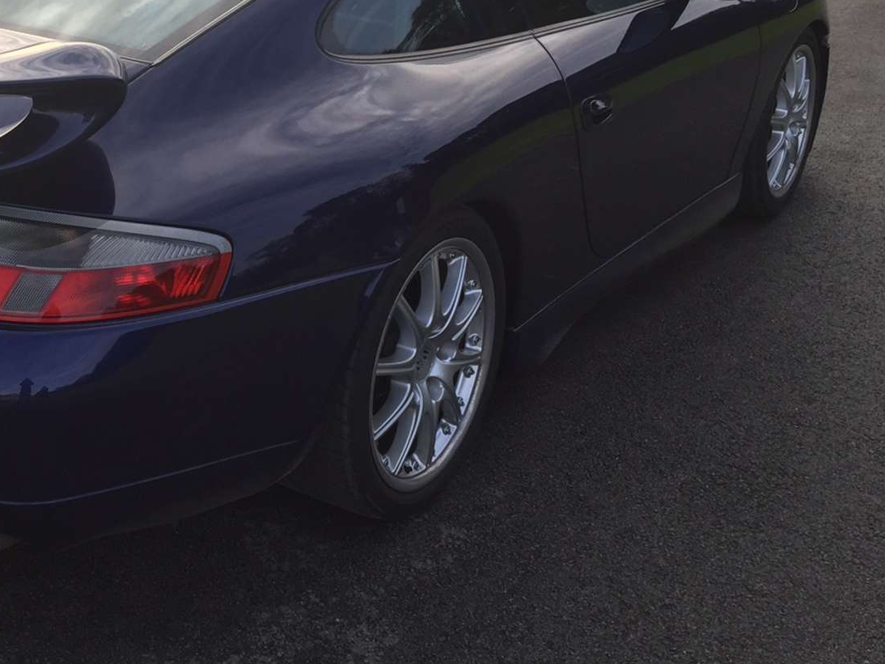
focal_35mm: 53
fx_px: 1355
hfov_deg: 35.1
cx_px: 192
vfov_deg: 27.2
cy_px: 176
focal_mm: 4.15
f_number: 2.2
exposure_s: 1/520
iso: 32
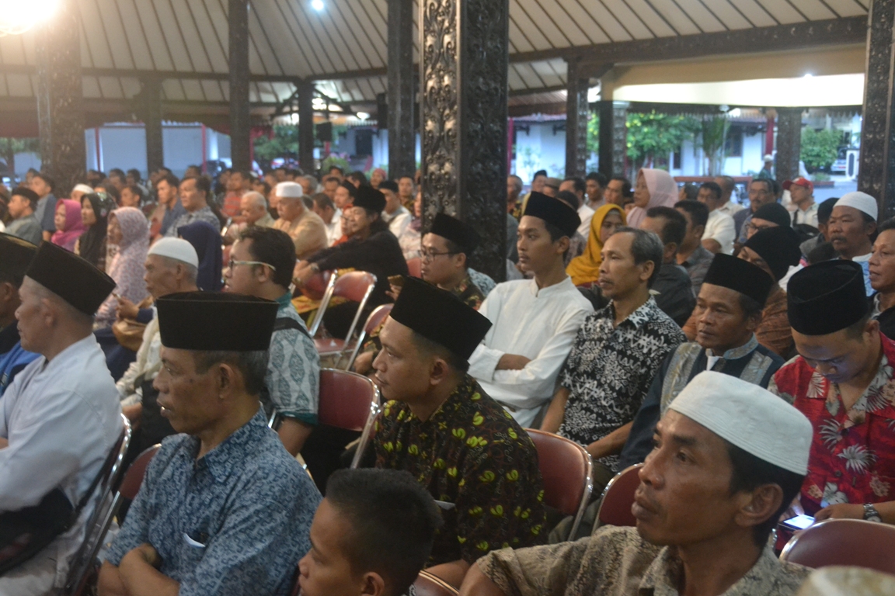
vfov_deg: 34.2
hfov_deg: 49.6
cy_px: 298
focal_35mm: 39
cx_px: 448
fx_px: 970
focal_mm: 26
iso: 2500
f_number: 4
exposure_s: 1/15
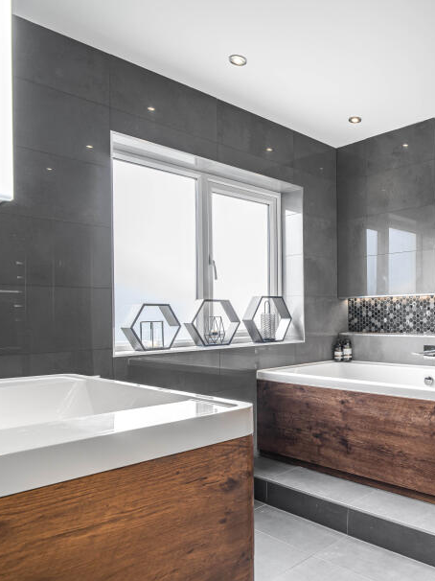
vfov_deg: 67.2
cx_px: 385
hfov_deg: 48.0
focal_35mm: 26
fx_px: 436
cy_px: 319
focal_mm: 16
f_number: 8
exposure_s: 1/8
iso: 100
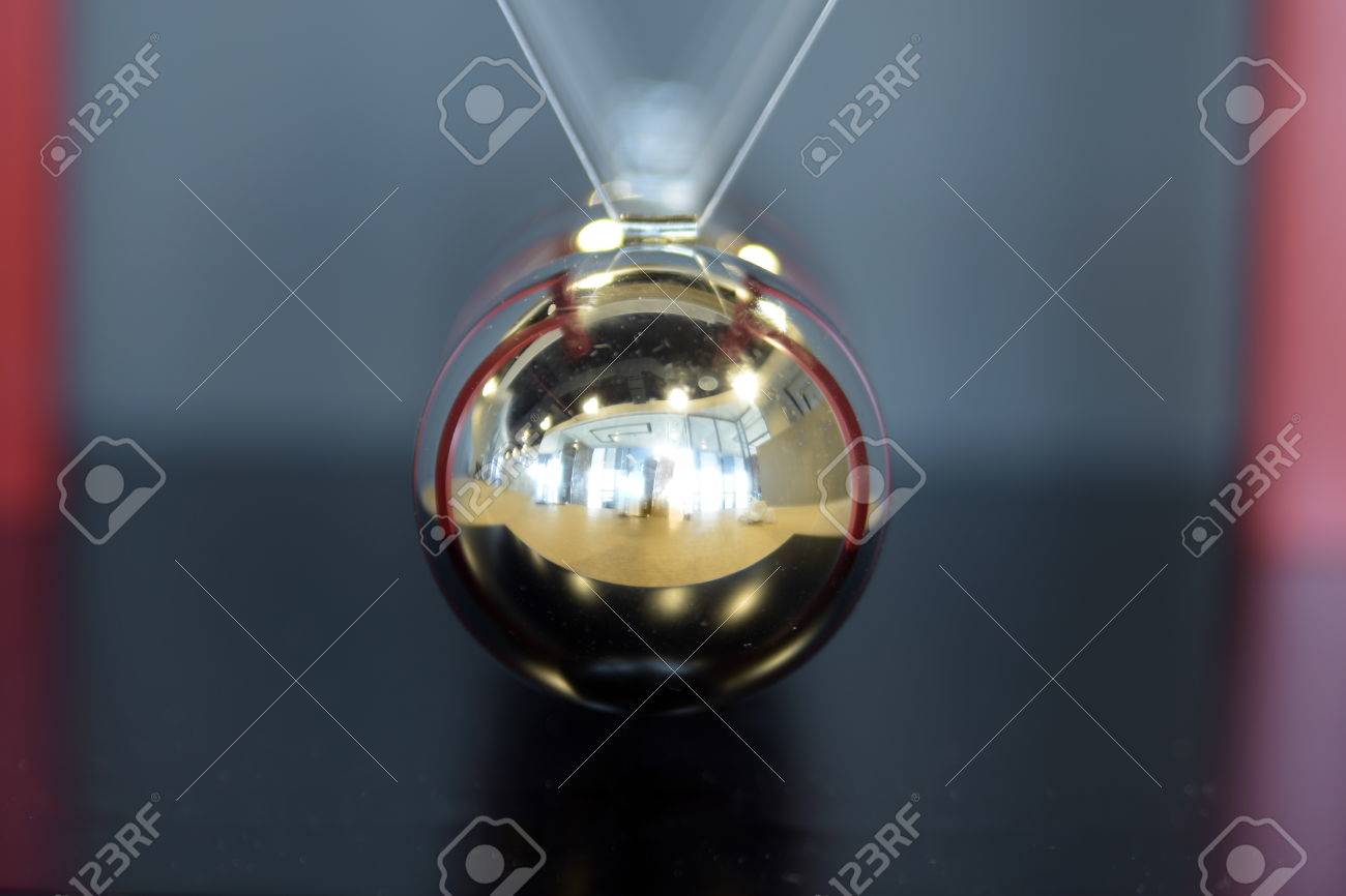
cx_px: 673
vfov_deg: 12.2
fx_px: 4205
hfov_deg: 18.2
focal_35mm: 112
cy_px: 448
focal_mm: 75
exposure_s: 1/6
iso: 100
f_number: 2.8
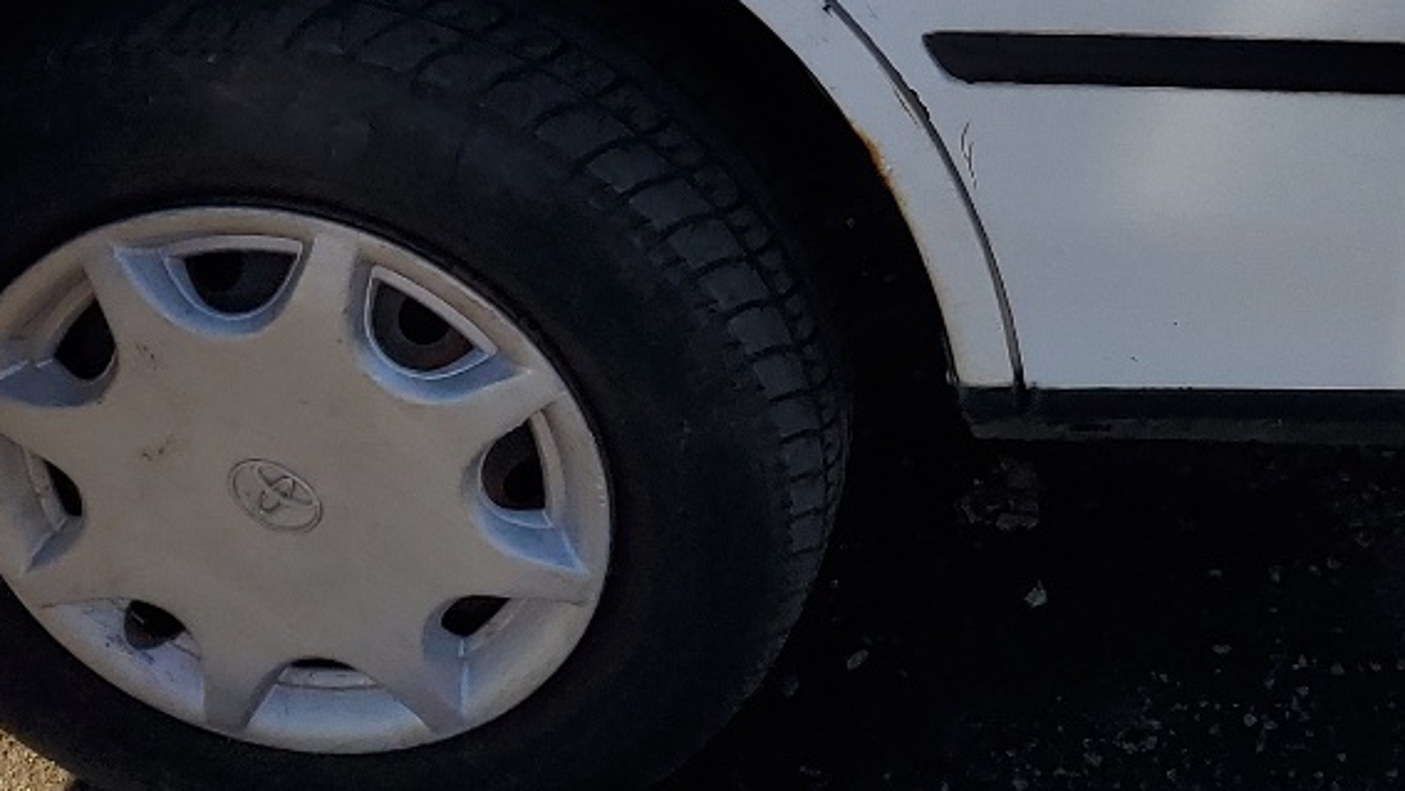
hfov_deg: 26.2
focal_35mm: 80
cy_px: -340
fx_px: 2981
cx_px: 1075
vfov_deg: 14.3
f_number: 1.5
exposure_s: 1/2500
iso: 50
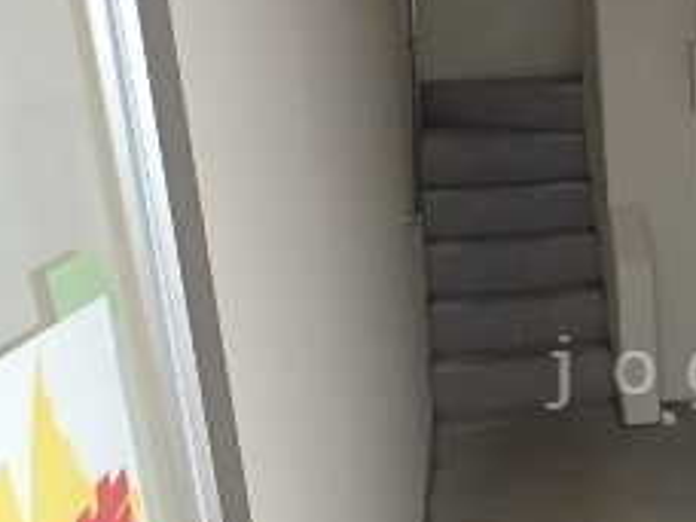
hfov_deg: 29.6
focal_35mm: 59
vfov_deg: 24.6
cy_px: 372
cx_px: 754
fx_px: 1186
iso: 125
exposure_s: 1/40
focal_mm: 3.7
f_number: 3.5
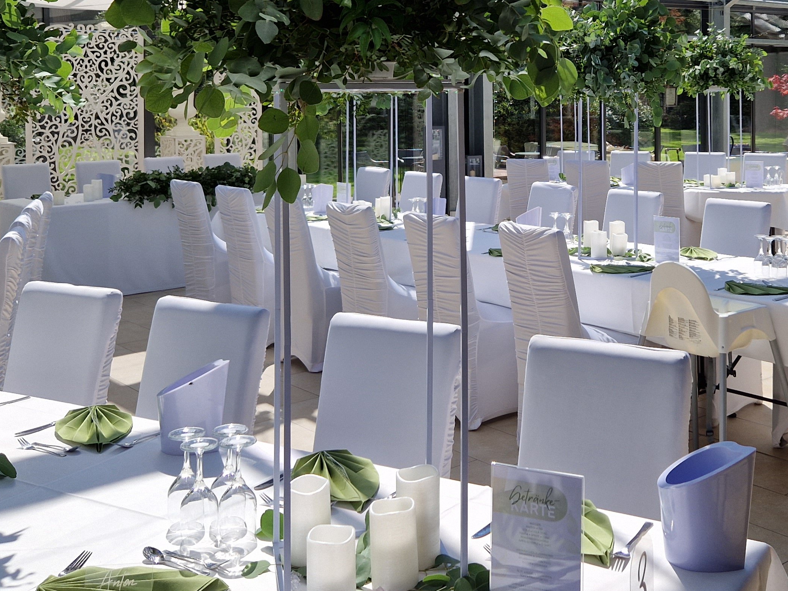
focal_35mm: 44
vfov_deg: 32.1
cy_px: 129
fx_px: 1002
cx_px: 509
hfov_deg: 42.5
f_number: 1.8
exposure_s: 1/1748
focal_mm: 5.4
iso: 50
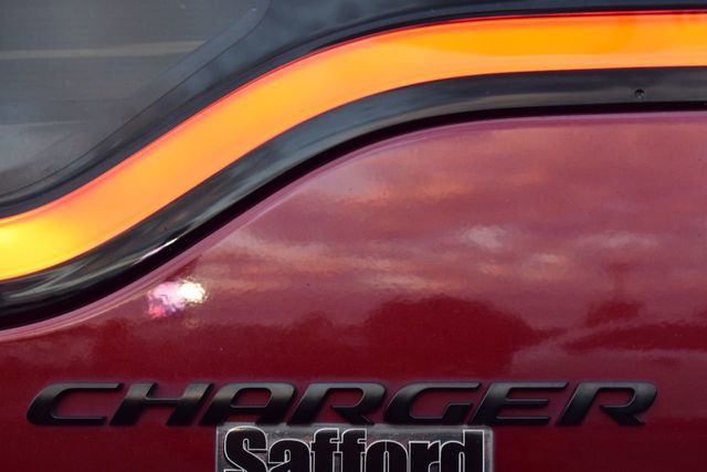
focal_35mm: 82
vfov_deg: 16.6
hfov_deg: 24.6
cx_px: 354
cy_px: 236
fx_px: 1620
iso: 400
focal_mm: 55
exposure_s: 1/30
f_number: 7.1
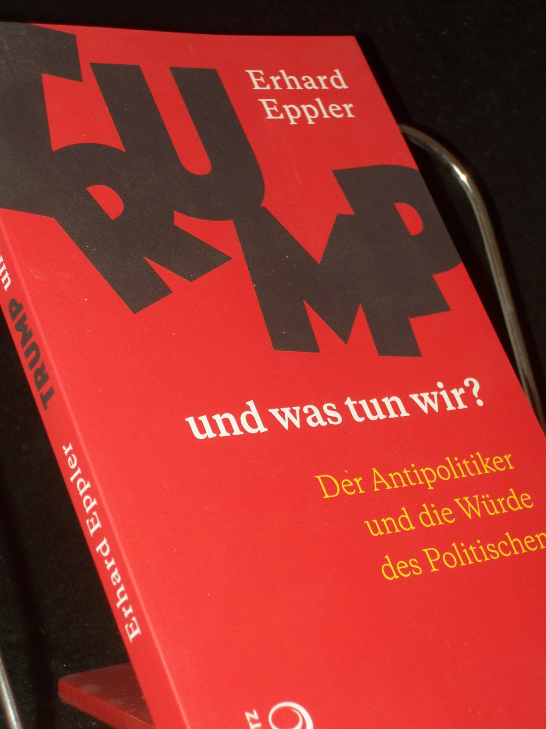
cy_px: 364
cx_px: 273
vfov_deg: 23.8
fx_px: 1725
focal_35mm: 82
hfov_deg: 18.0
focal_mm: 13.6
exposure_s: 1/80
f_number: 4
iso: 80
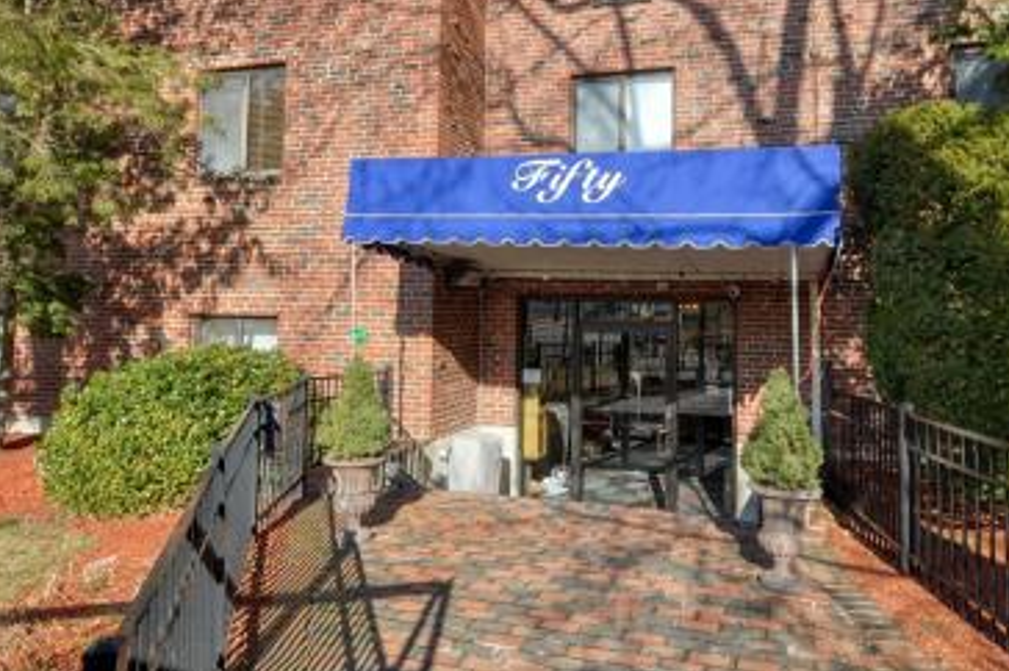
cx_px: 570
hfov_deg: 69.2
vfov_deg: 49.1
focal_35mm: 26
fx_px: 728
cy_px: 263
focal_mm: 14
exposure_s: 1/250
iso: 400
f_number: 9
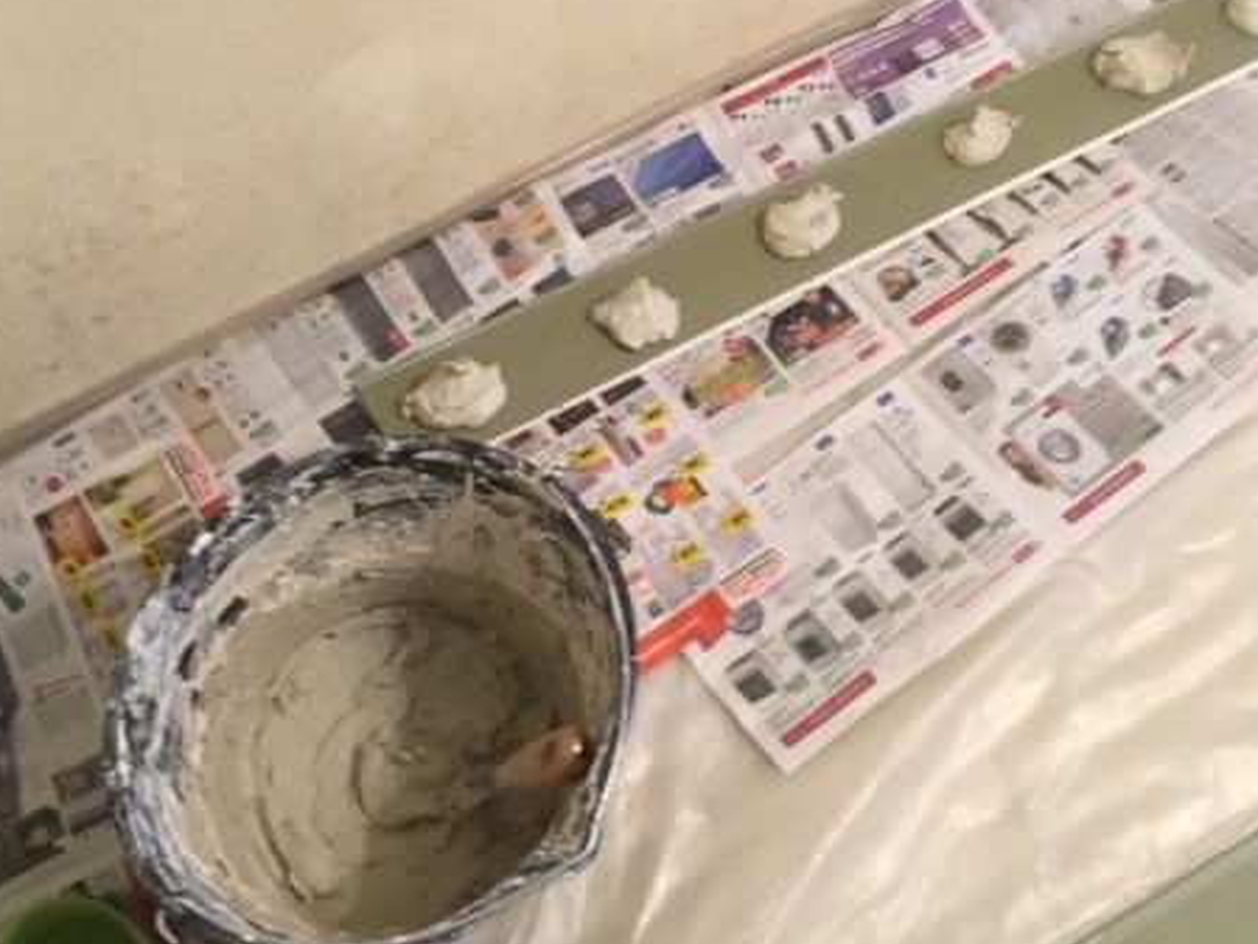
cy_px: 485
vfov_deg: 45.5
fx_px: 1127
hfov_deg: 58.3
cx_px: 608
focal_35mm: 31
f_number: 2.2
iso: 200
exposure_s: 1/17
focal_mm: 4.15
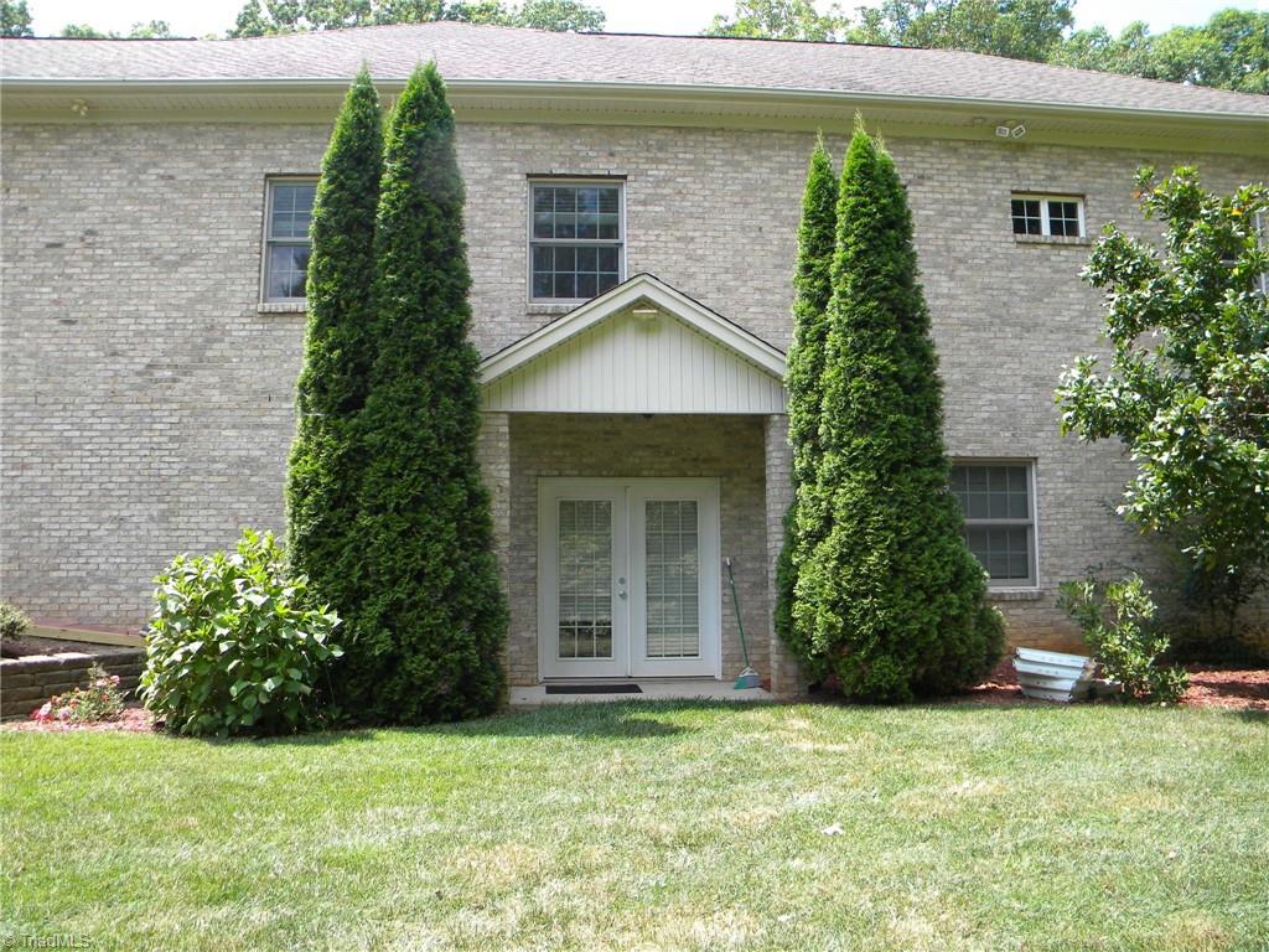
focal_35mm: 28
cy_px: 476
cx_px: 634
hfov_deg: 63.4
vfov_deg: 49.7
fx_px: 1026
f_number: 3.5
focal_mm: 5
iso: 80
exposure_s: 1/268
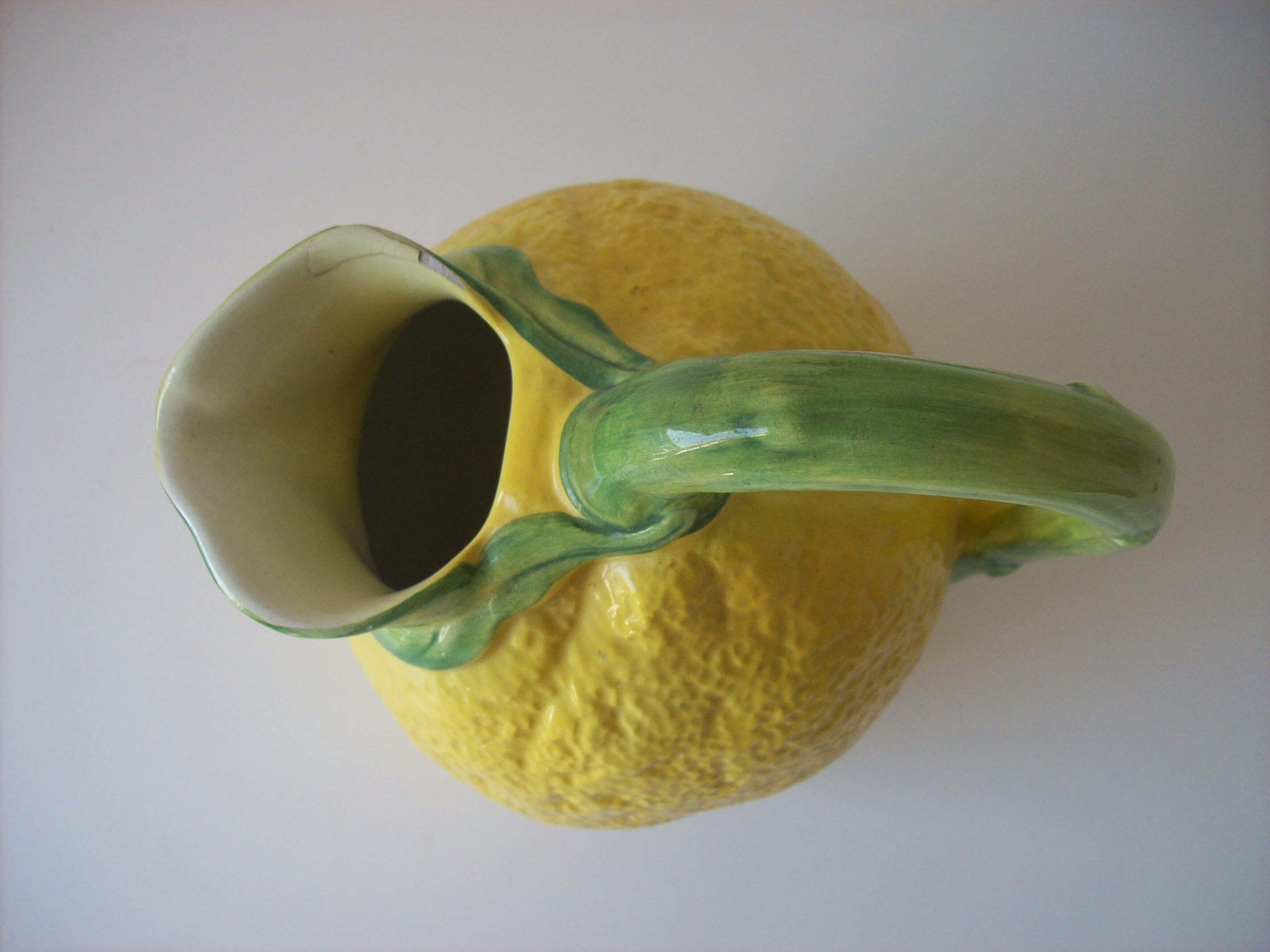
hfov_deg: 51.4
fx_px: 1320
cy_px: 476
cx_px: 635
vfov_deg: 39.6
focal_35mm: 36
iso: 80
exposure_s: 1/94.6
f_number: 2.7
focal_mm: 6
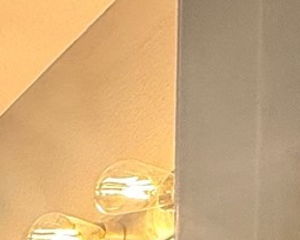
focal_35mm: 103
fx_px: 915
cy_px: 647
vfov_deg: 11.3
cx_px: -436
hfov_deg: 13.3
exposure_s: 1/120
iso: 100
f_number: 2.2
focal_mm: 2.22
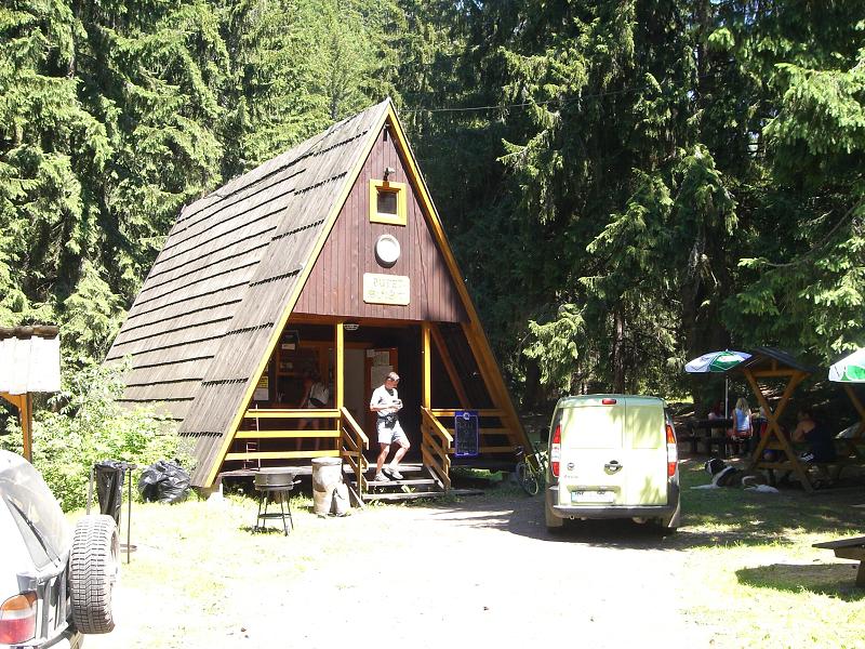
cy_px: 324
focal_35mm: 38
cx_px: 432
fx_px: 950
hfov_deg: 49.0
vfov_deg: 37.7
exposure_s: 1/80
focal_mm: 6.3
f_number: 4.4
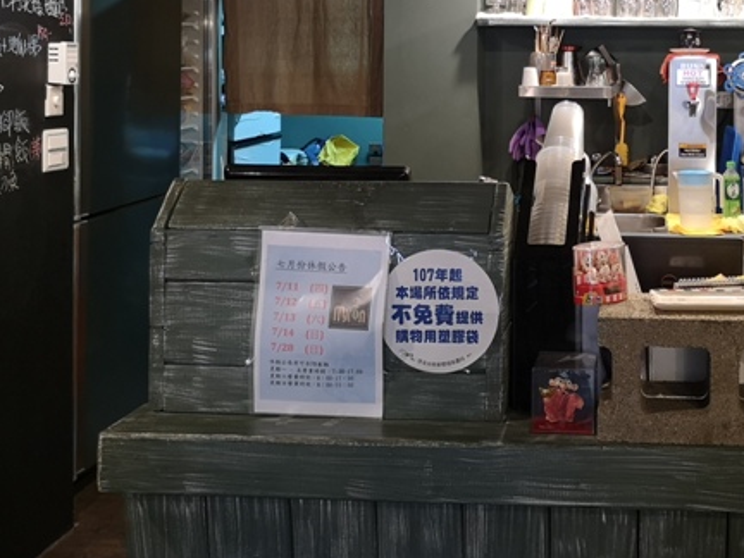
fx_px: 1075
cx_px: 579
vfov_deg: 28.2
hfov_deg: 37.0
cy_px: 72
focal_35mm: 50
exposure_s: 1/33.3
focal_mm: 3.95
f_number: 1.8
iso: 250
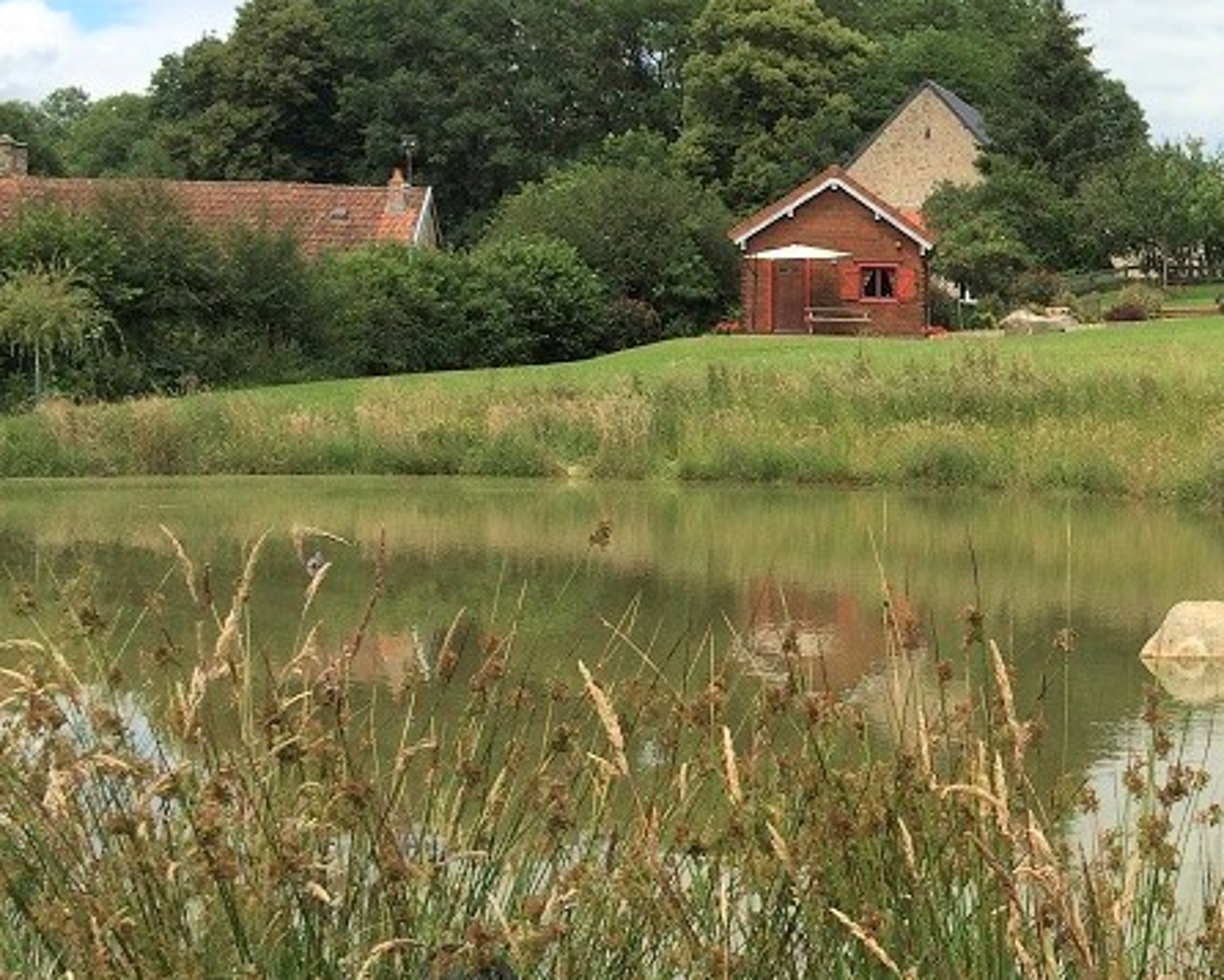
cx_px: 1397
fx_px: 2355
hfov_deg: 26.5
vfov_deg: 23.5
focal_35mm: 65
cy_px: 494
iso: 32
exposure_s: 1/2740
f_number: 2.2
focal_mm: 4.15
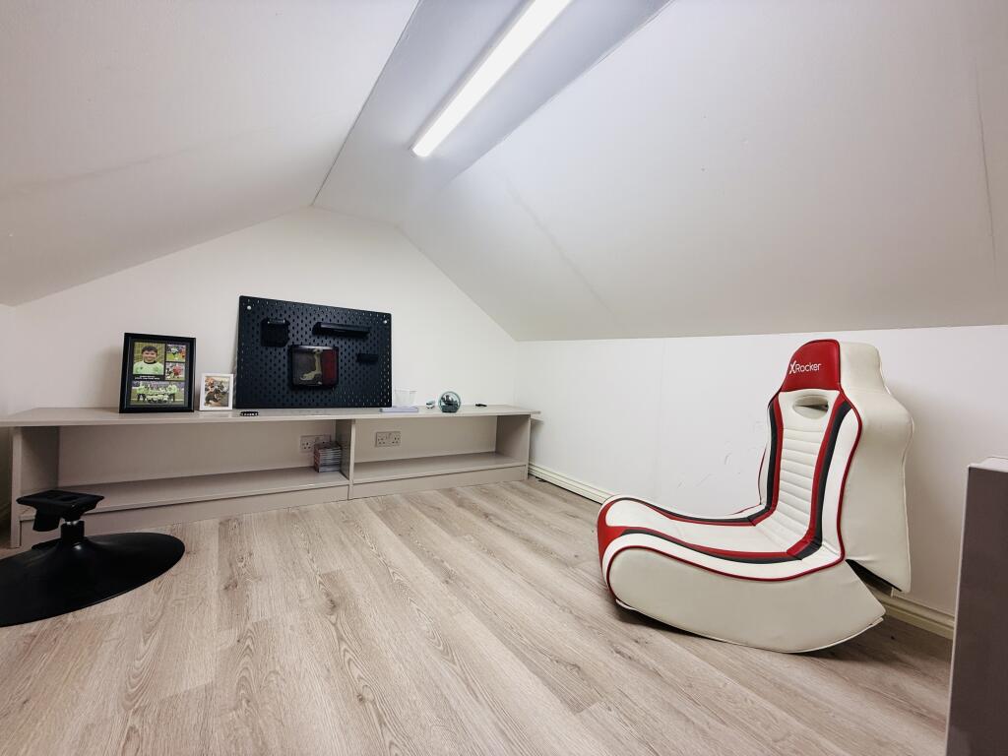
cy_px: 378
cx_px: 504
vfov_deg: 85.7
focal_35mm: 14
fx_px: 408
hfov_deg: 102.1
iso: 80
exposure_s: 1/100
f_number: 2.2
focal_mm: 2.22
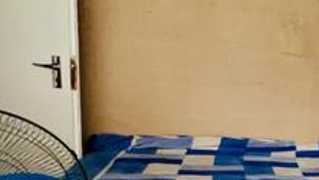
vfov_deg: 23.1
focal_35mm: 51
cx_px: 497
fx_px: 431
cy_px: 151
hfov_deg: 26.6
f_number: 1.8
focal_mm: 1.57
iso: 250
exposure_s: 1/69
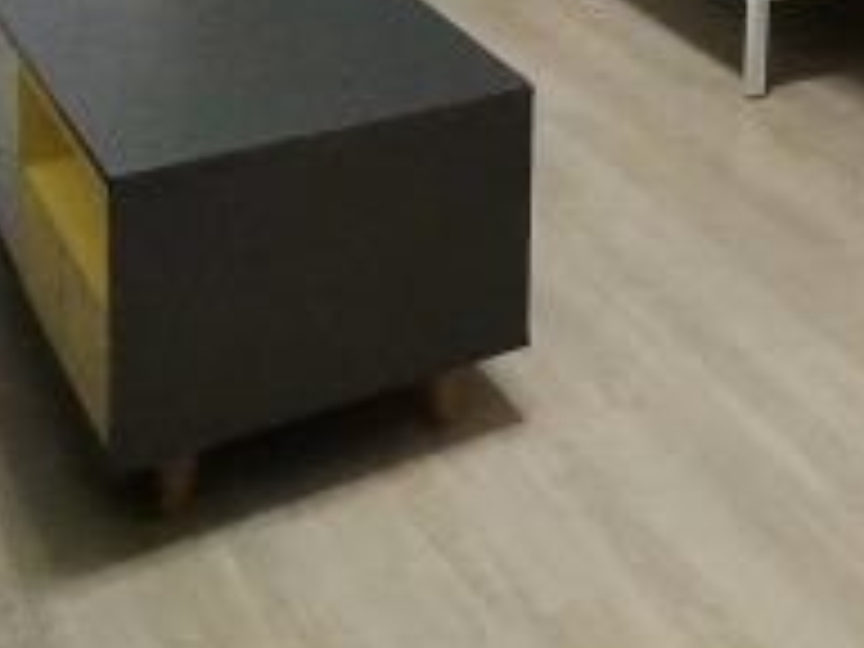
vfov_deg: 18.2
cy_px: -356
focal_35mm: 71
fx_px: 1772
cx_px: 918
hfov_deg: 25.6
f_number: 2.4
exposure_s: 1/25
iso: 500
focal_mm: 1.78
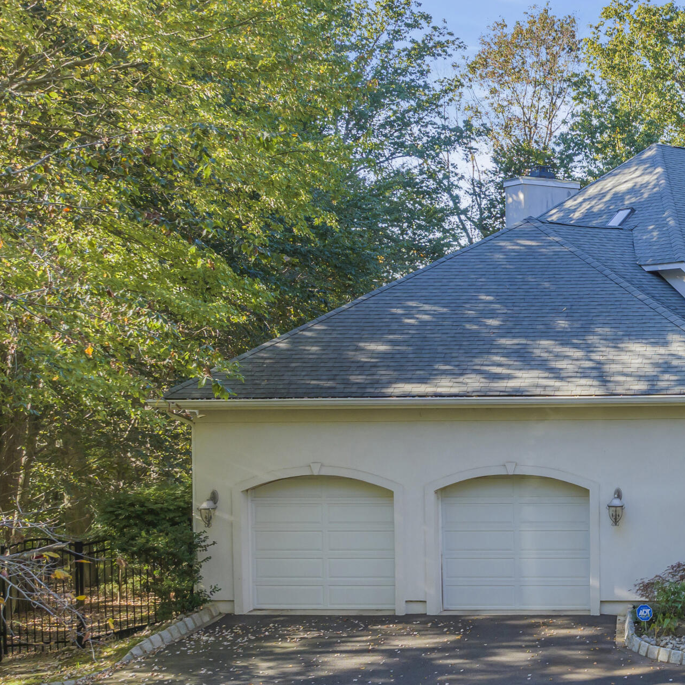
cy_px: 346
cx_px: 750
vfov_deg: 34.0
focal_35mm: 50
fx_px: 1119
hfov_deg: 30.5
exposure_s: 1/120
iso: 100
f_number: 4
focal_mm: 12.29
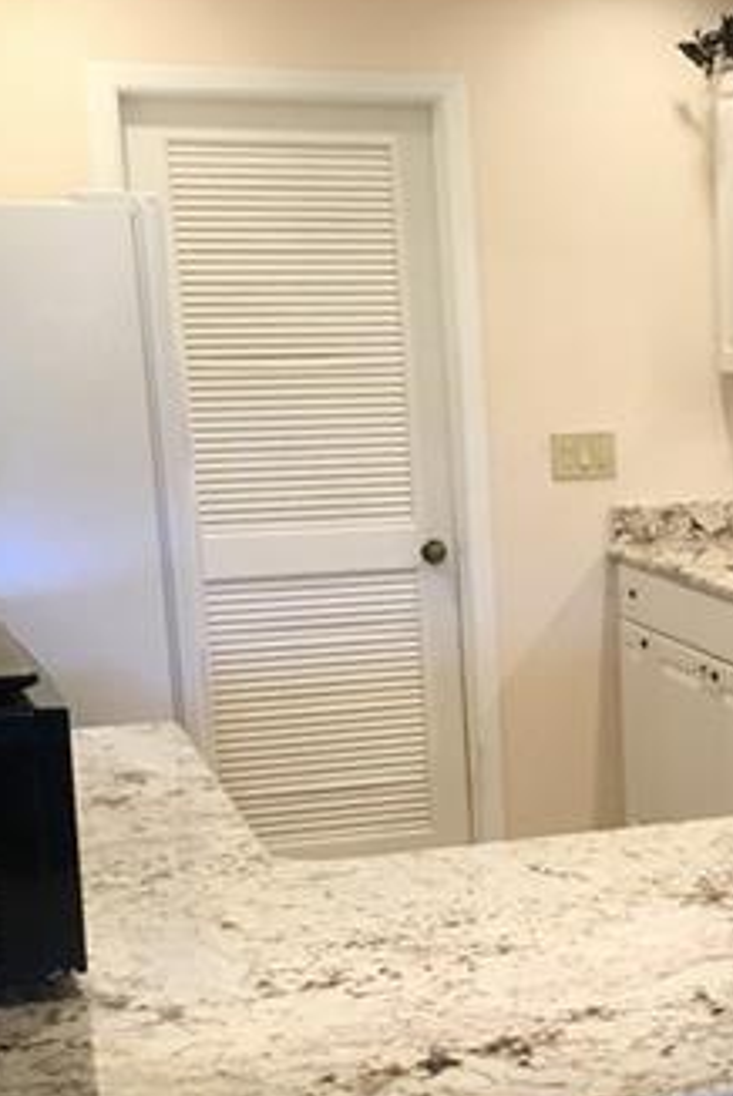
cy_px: 756
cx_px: 841
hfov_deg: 18.4
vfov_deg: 28.2
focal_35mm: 71
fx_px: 2164
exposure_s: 1/30
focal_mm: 4.15
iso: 40
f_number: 2.2
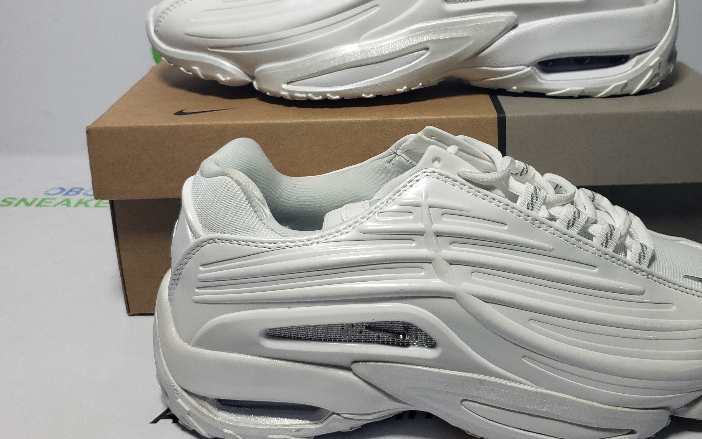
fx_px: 708
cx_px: 431
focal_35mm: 37
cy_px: 135
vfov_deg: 34.0
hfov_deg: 52.3
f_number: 1.5
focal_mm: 4.3
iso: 50
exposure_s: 1/562
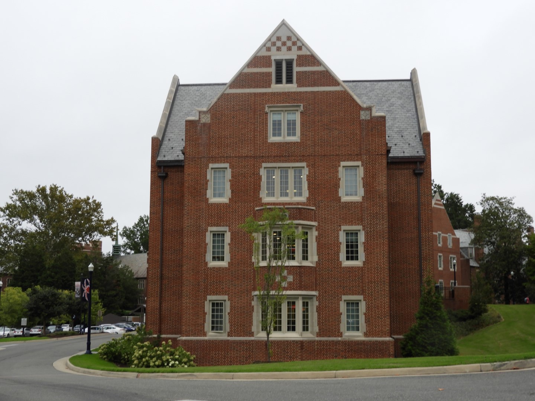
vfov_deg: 29.1
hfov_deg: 38.2
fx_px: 773
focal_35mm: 50
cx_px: 268
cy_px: 200
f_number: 4
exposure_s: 1/100
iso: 100
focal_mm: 9
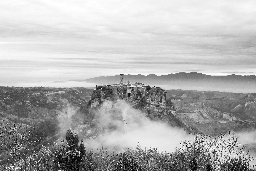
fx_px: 341
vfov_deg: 28.1
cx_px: 128
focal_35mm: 48
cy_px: 86
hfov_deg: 41.1
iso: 1000
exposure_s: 1/125
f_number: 9
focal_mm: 48
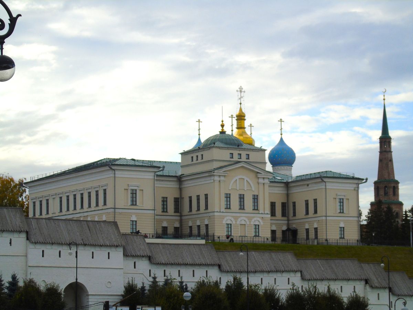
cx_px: 206
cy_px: 155
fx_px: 1479
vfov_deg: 12.0
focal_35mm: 124
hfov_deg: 15.9
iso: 80
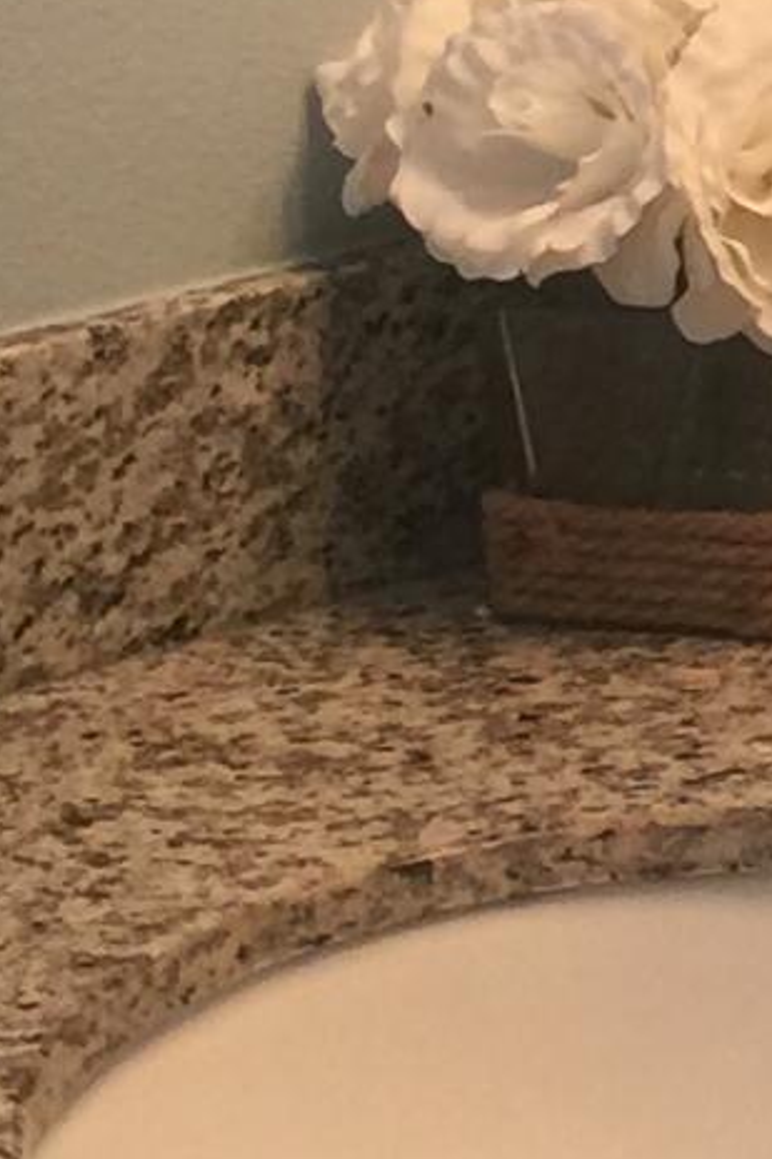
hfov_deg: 6.5
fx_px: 6277
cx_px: 2251
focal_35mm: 195
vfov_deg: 10.5
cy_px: 377
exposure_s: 1/30
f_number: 2.2
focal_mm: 4.15
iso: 32
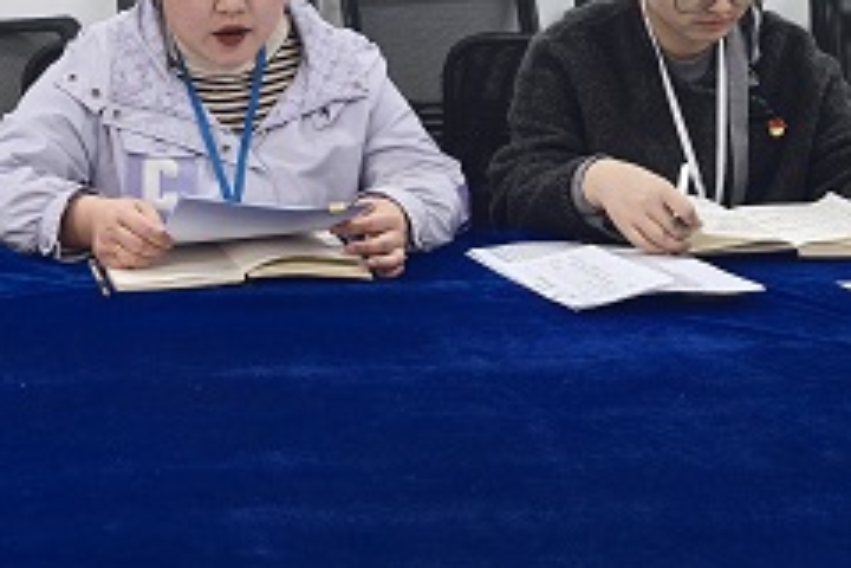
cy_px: 101
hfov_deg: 24.4
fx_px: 1938
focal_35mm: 82
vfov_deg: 16.5
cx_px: 191
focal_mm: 6.98
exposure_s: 1/50
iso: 250
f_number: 1.4
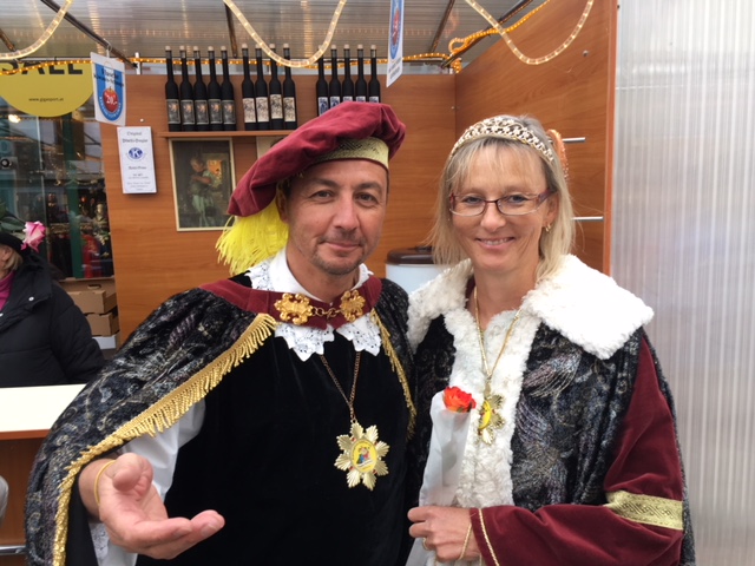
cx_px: 378
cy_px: 283
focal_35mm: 29
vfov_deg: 48.2
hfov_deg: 61.7
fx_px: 633
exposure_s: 1/100
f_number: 2.2
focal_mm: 4.15
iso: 40
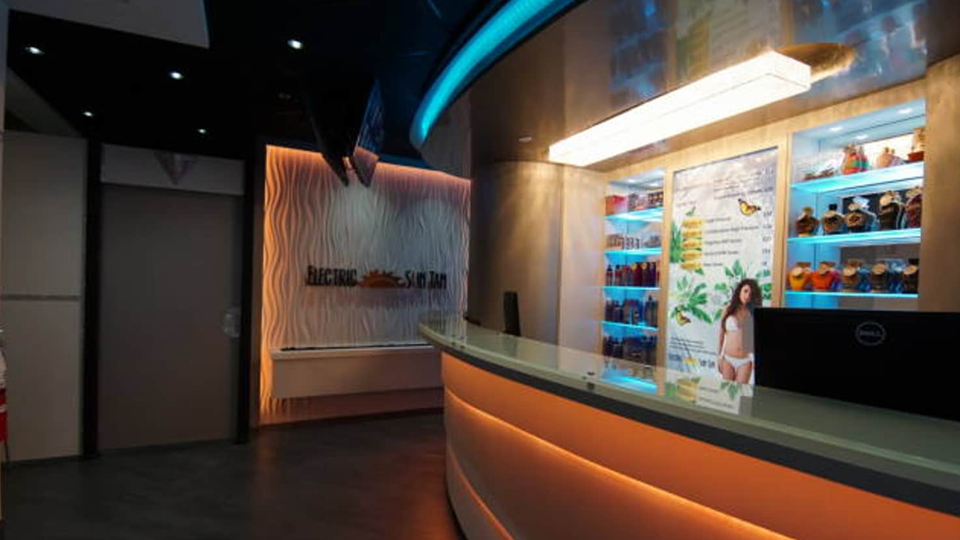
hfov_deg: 94.2
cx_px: 482
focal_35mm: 18
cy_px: 294
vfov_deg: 62.2
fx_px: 446
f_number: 4
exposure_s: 1/160
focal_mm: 11
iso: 1000
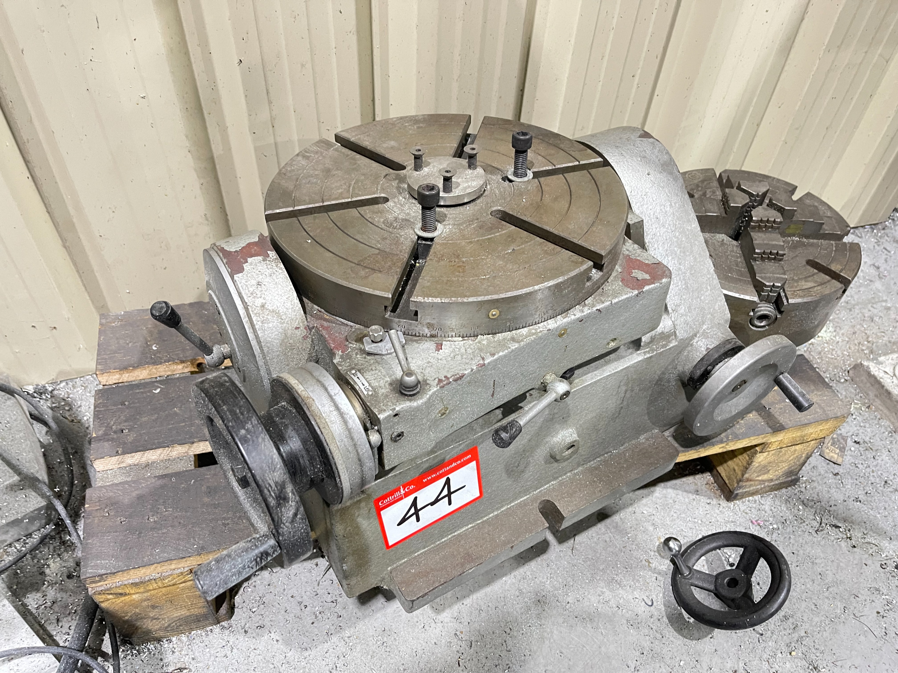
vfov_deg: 53.1
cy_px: 336
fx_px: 674
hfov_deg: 67.3
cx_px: 449
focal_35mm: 26
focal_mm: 5.1
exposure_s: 1/25
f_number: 1.6
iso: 500
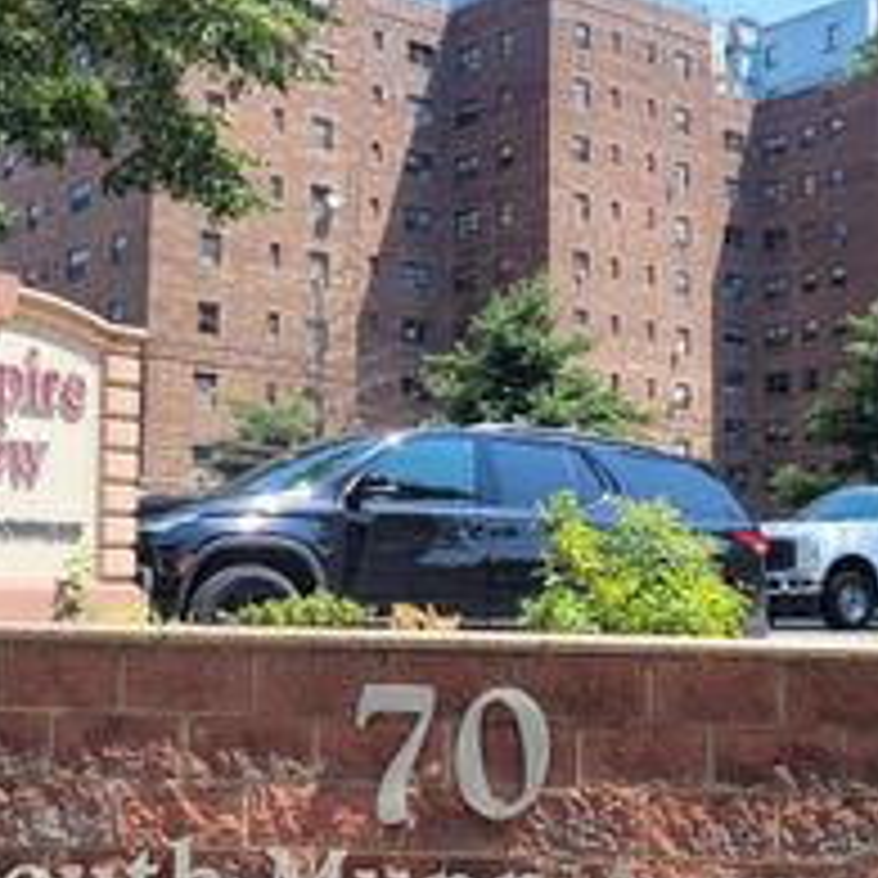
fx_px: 1693
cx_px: 315
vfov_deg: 29.1
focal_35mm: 59
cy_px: 439
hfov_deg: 28.9
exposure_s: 1/1070
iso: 40
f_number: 1.8
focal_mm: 5.4
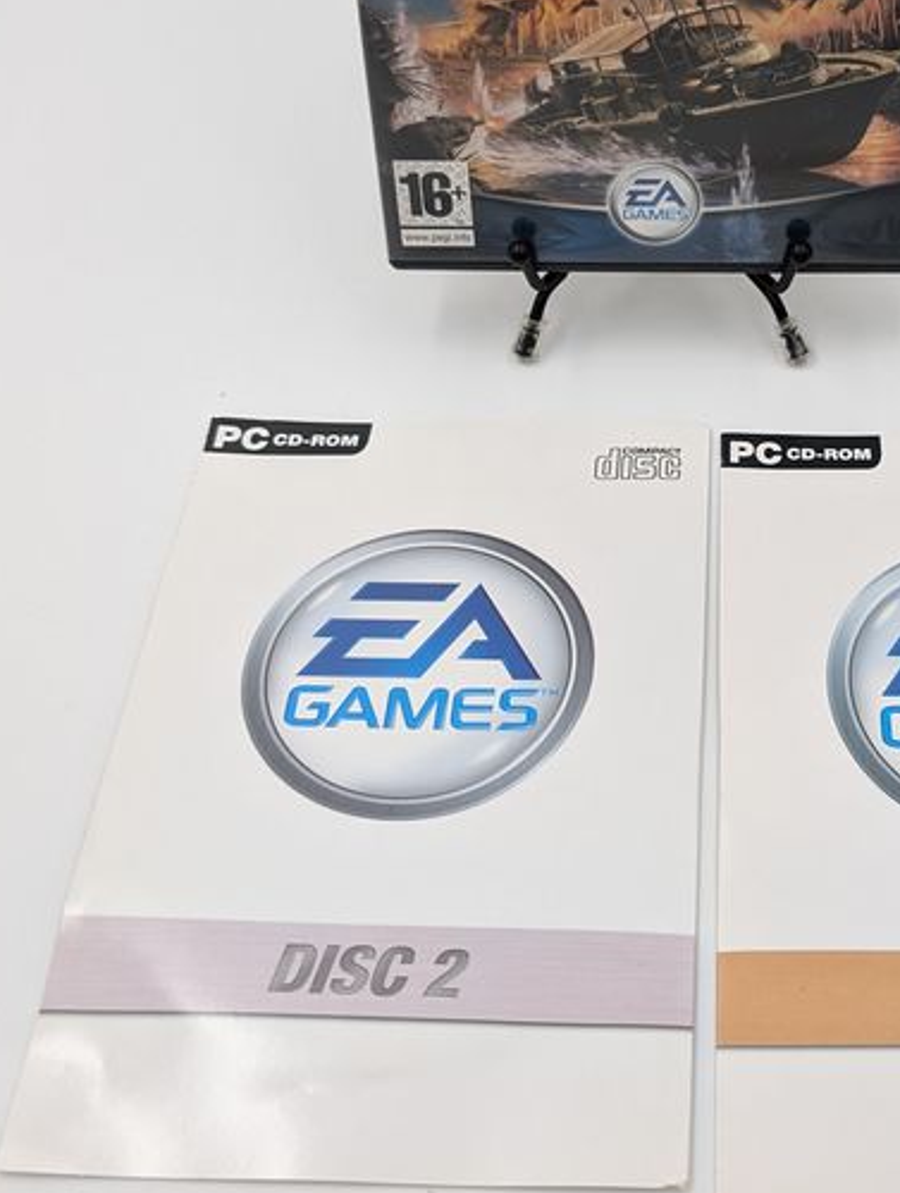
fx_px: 1658
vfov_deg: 39.3
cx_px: 715
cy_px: 439
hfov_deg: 29.7
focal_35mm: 48
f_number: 1.68
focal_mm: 6.9
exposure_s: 1/36
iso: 61
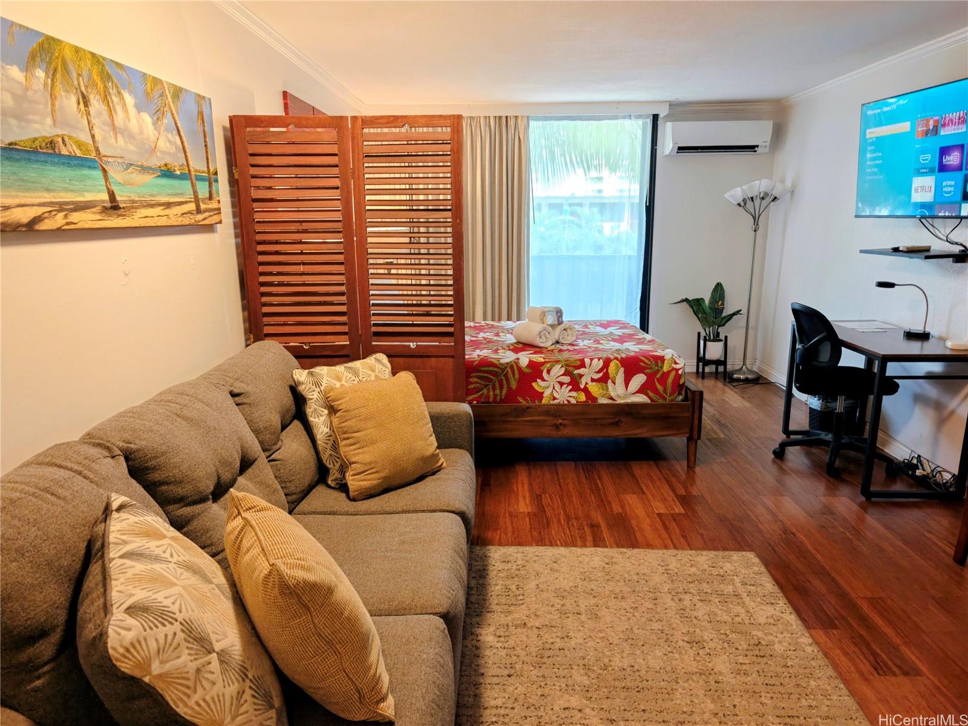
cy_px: 363
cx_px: 484
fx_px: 643
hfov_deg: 73.9
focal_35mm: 23
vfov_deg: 58.9
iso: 160
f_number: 1.6
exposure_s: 1/120
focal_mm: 6.06
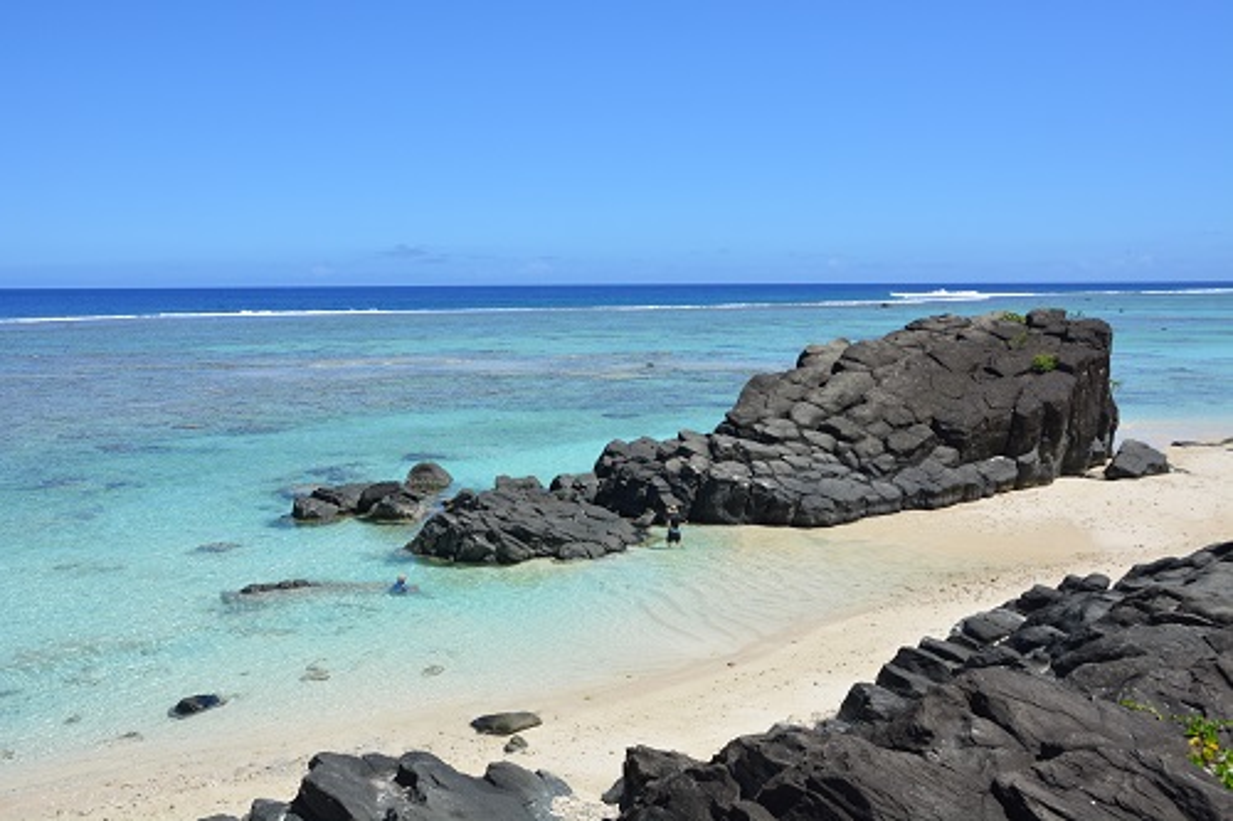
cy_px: 410
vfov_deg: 36.8
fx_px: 1233
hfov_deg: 53.1
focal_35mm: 36
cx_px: 616
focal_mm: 24
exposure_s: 1/2000
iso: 400
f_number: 7.1
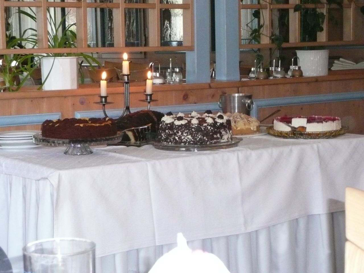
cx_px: 182
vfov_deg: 16.1
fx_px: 967
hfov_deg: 21.3
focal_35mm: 92
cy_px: 136
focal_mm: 12.7
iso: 640
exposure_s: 1/30
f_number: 4.6
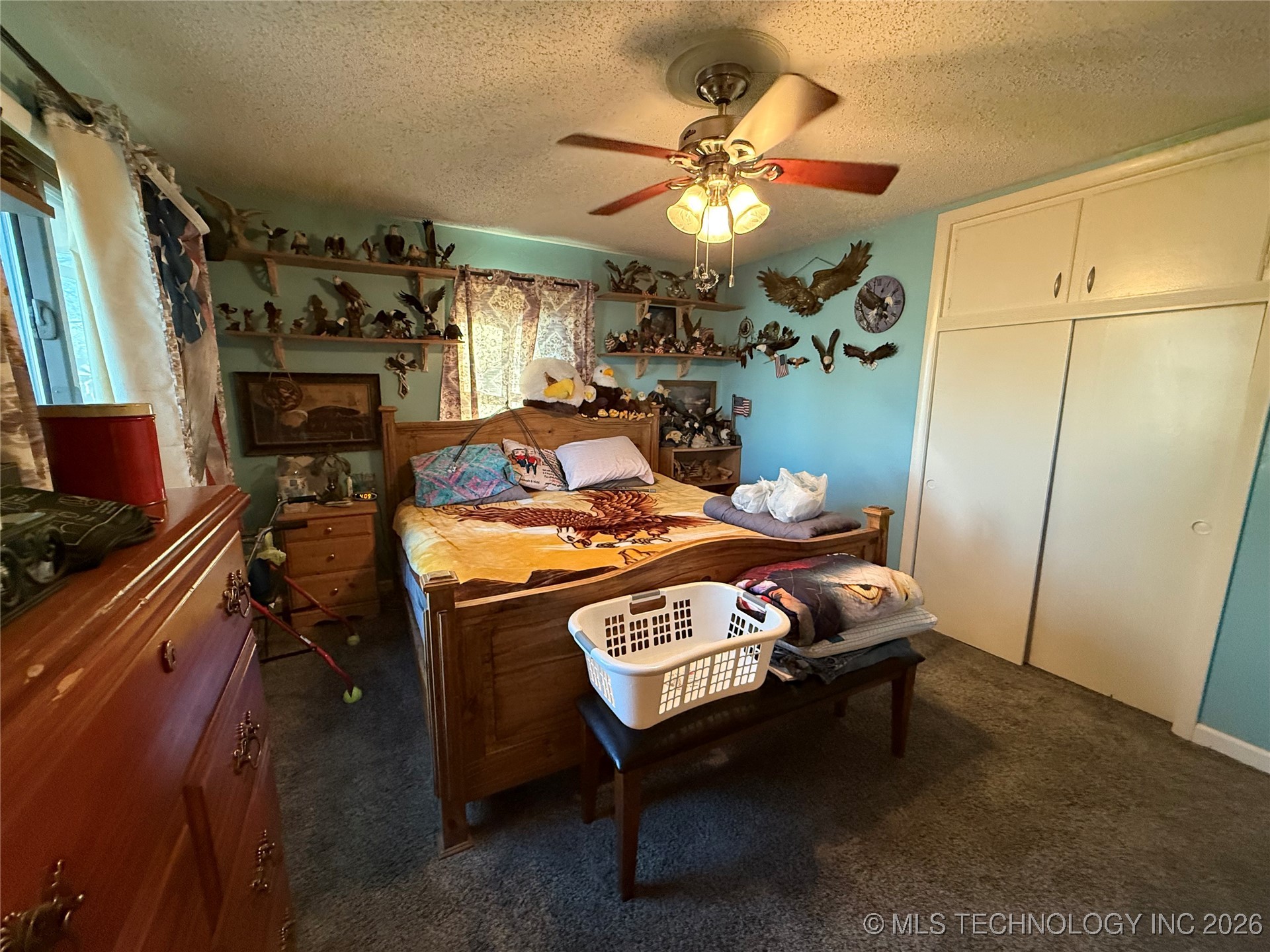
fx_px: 514
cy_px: 476
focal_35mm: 14
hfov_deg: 102.1
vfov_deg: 85.7
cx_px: 635
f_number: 2.2
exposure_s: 1/60
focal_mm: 2.22
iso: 500
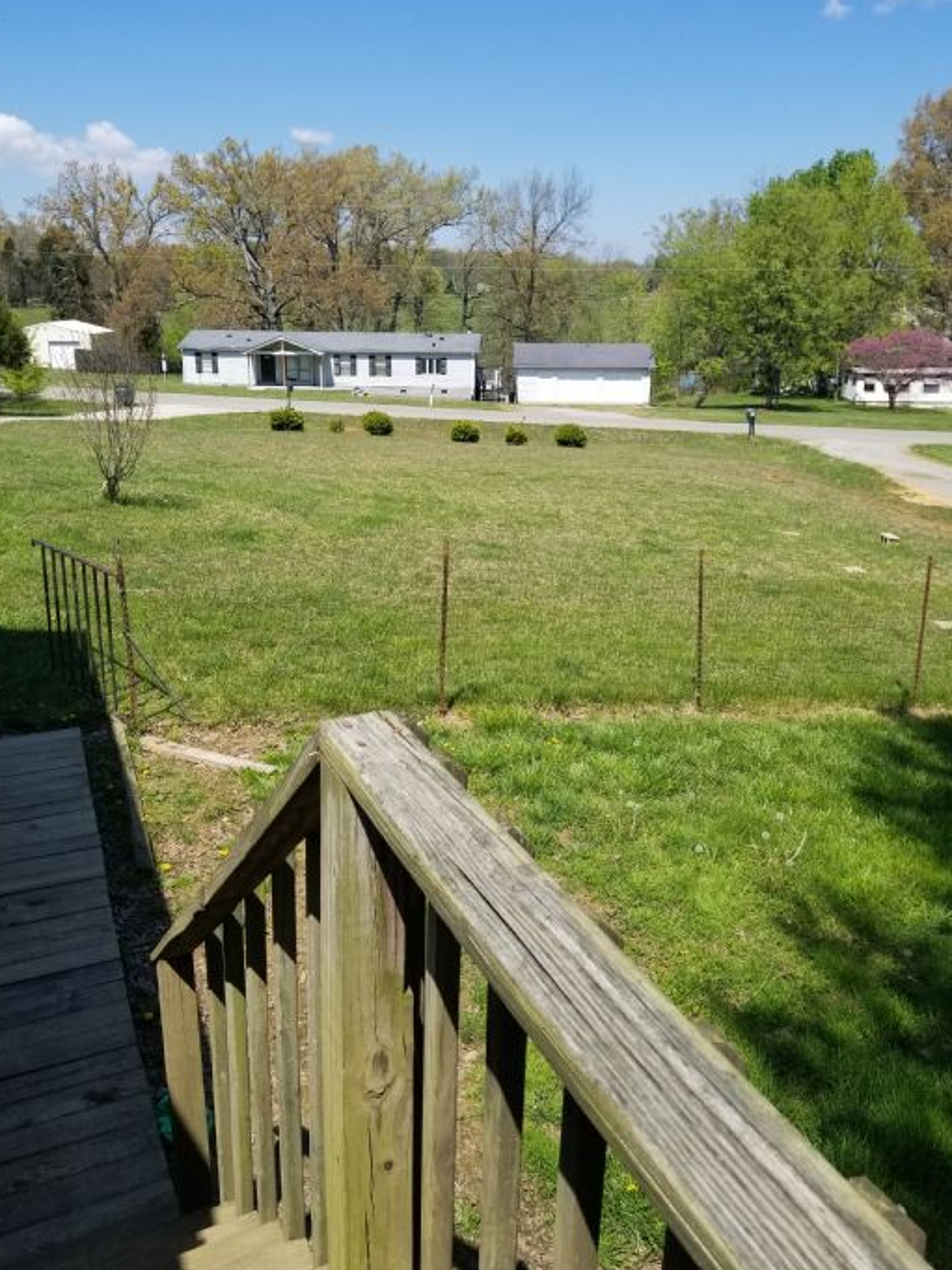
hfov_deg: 49.7
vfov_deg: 63.4
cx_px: 458
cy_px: 622
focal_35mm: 28
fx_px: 1026
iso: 50
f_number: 1.7
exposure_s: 1/2624
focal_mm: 4.3
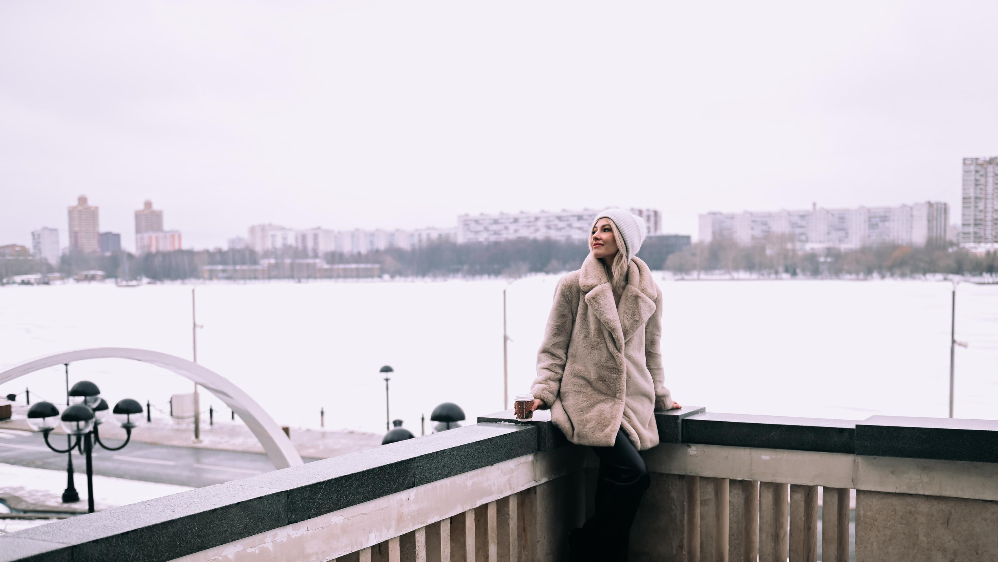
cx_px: 497
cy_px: 335
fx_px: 1006
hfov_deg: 52.8
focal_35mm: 38
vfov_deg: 31.1
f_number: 2.8
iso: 79
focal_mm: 36
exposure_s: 1/250
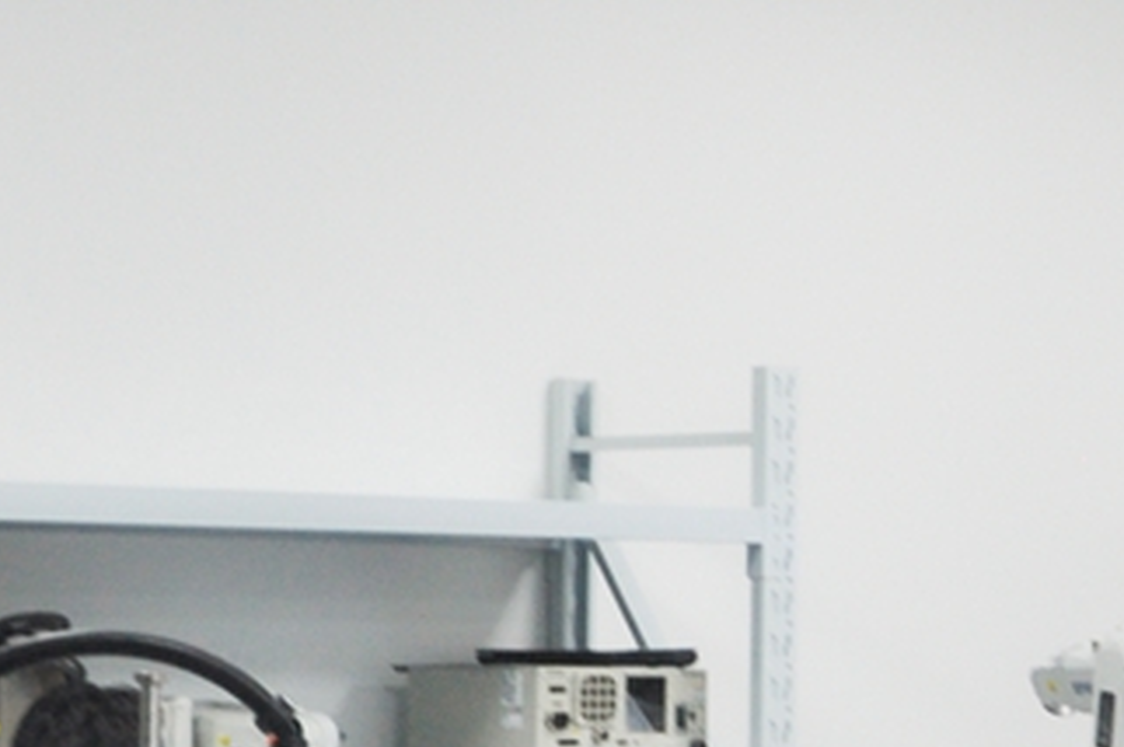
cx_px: 998
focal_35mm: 143
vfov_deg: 9.4
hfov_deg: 14.2
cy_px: 890
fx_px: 4460
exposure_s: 1/80
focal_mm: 30
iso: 400
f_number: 4.2
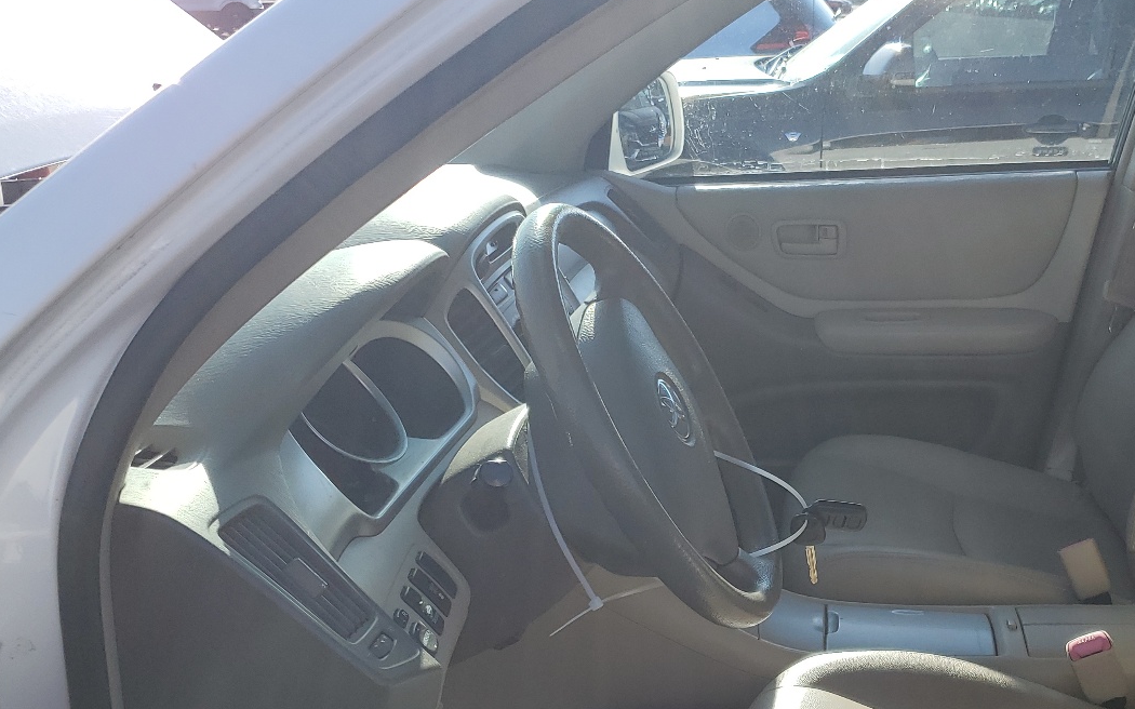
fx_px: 1299
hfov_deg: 45.8
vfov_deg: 30.1
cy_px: 529
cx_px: 826
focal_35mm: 42
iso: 50
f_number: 1.5
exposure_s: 1/1667
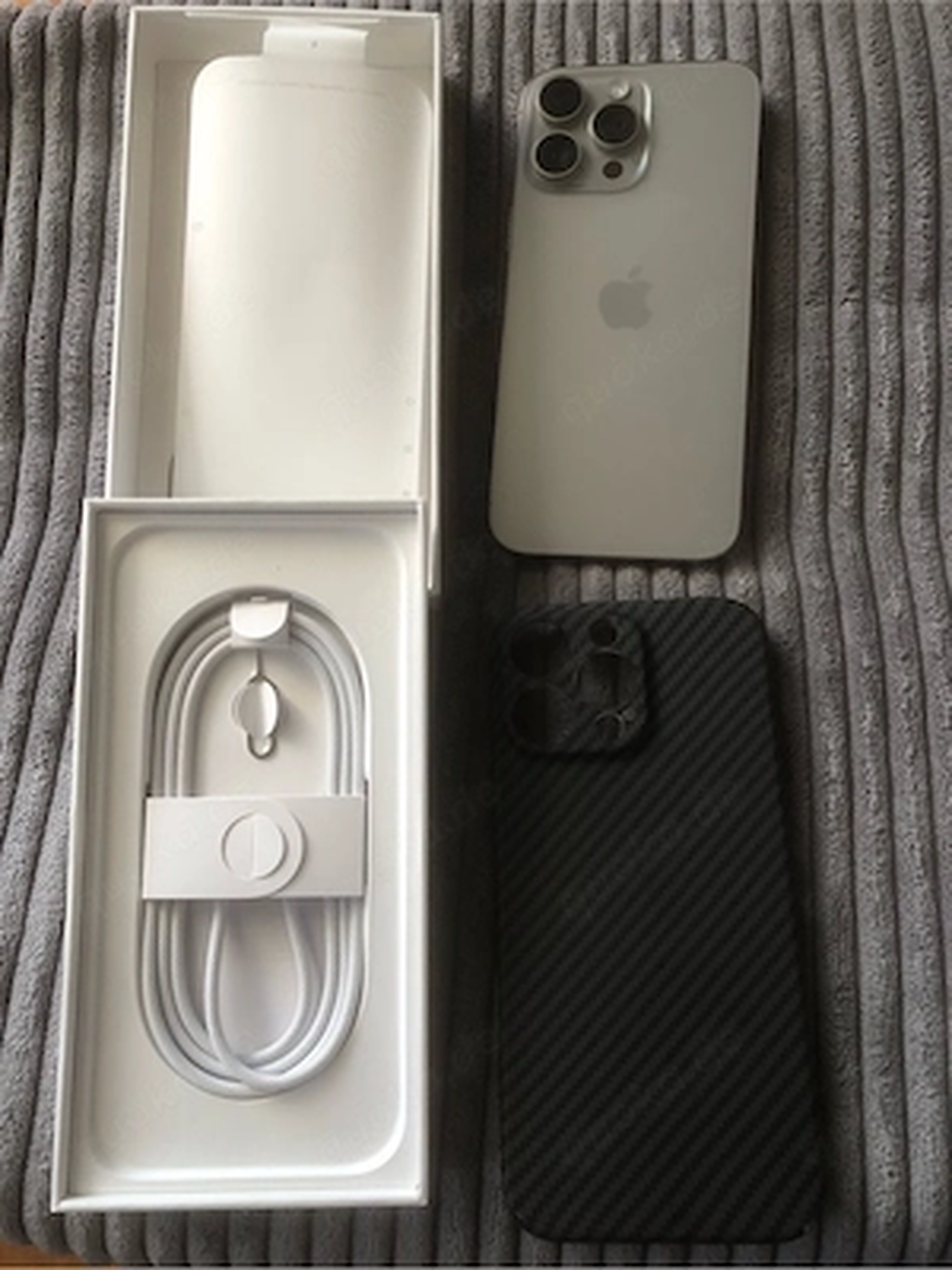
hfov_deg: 49.7
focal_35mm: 28
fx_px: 1027
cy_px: 635
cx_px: 476
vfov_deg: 63.4
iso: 32
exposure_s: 1/30
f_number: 1.8
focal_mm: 3.99
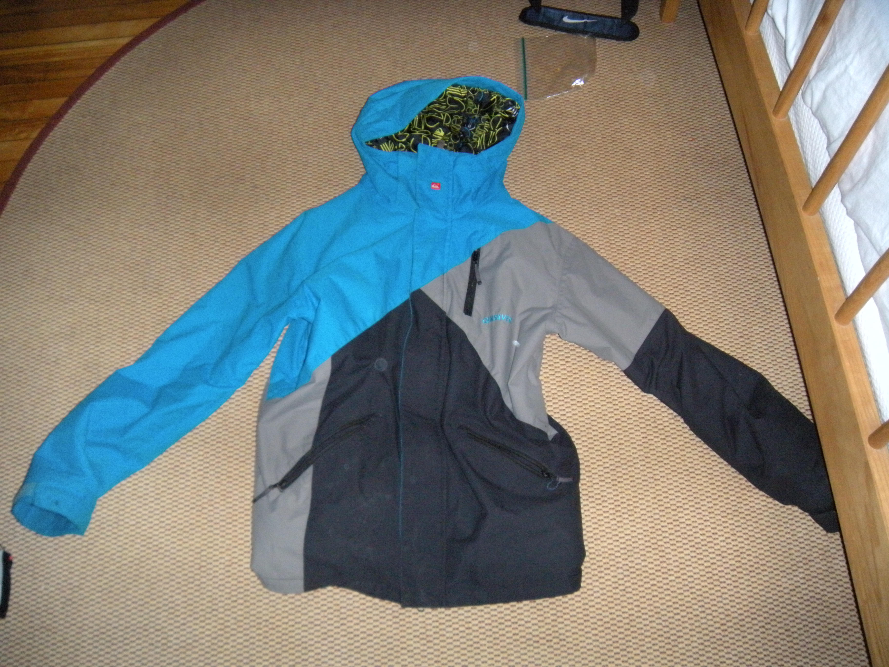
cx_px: 444
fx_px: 899
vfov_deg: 40.7
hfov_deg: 52.6
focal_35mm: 35
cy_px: 334
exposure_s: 1/60
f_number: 3.8
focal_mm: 5.9
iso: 400
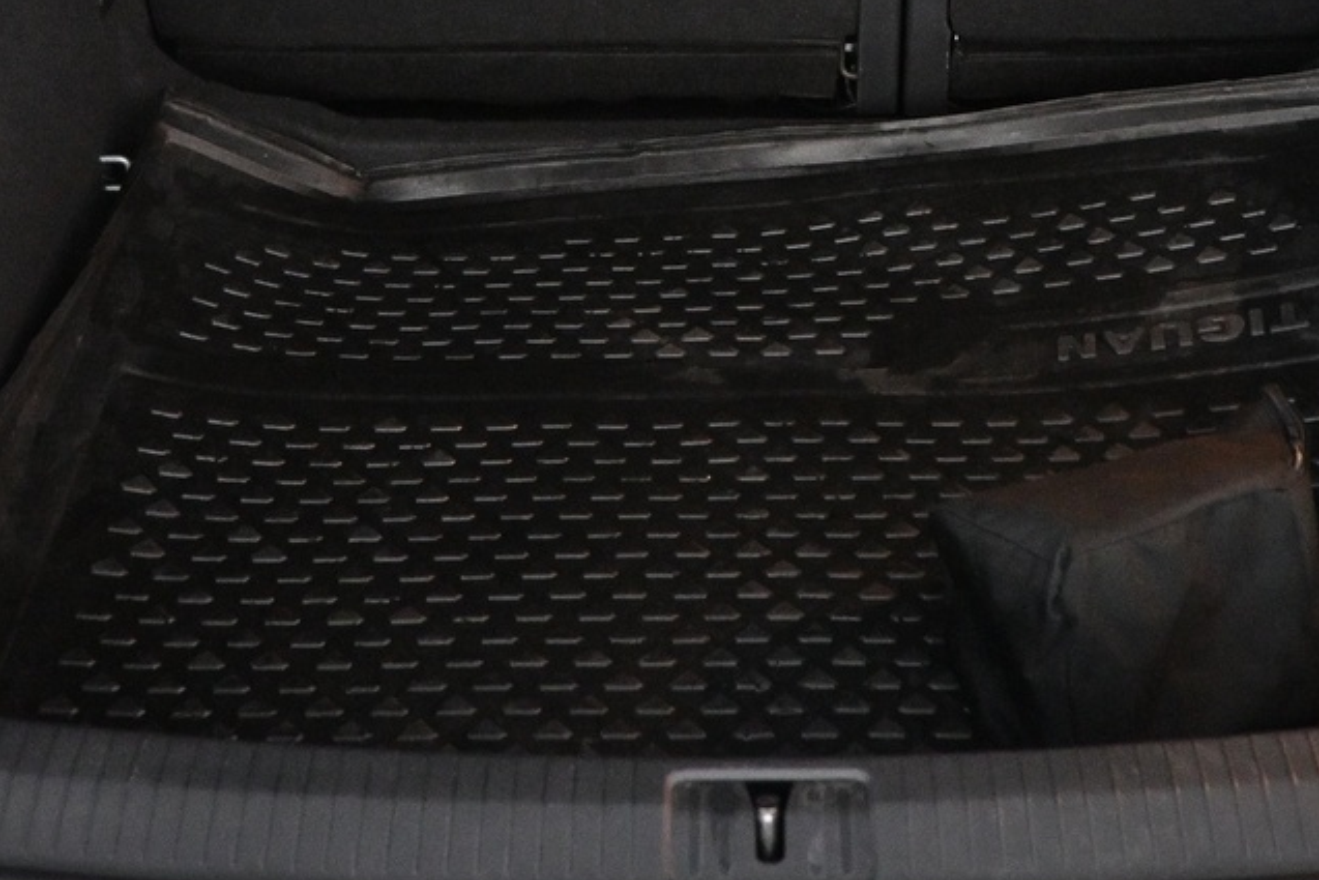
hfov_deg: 32.8
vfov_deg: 21.0
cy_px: -128
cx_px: 745
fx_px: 2235
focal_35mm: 61
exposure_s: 1/80
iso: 4000
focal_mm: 16
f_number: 3.5
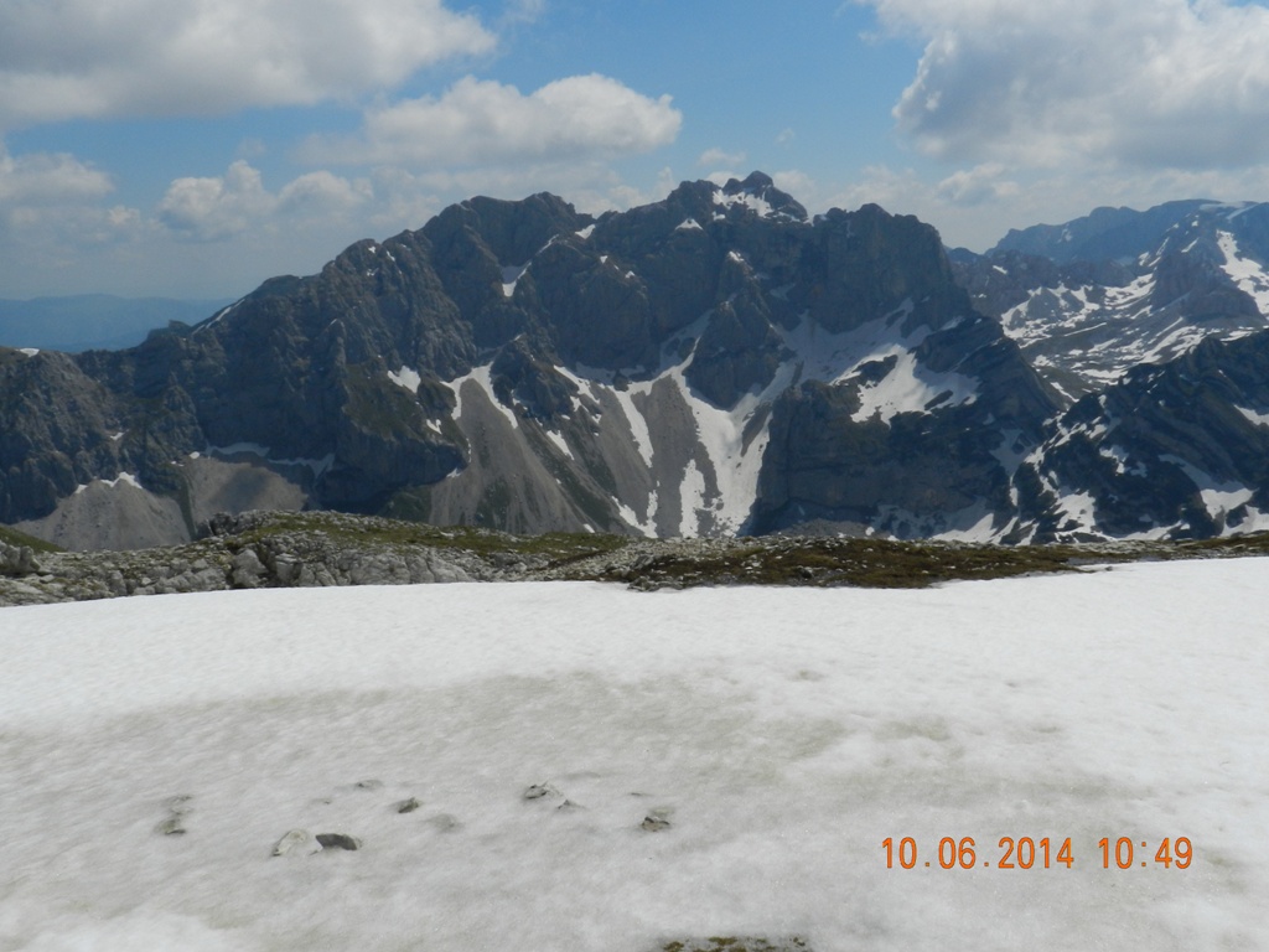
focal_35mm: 32
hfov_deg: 56.8
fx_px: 1173
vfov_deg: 44.2
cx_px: 634
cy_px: 476
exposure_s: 1/800
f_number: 8
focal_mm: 5.6
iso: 160
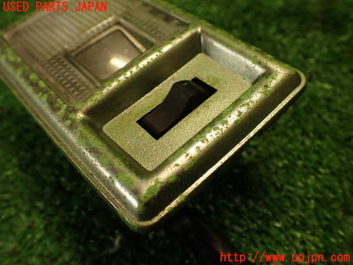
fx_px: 326
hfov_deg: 56.8
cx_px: 176
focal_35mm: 32
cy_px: 132
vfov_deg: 44.2
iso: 200
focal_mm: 5.79
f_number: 2.4
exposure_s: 1/50
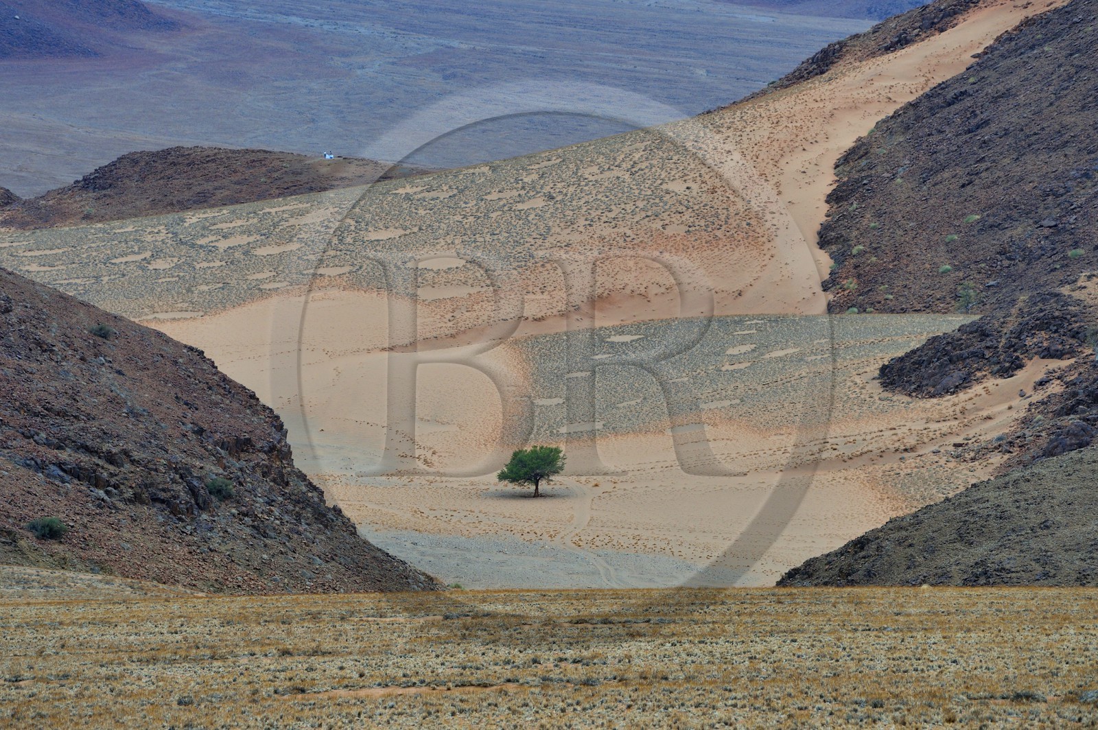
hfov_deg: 10.3
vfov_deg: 6.9
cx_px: 549
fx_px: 6095
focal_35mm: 200
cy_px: 365
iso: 800
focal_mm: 200
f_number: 5.6
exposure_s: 1/60
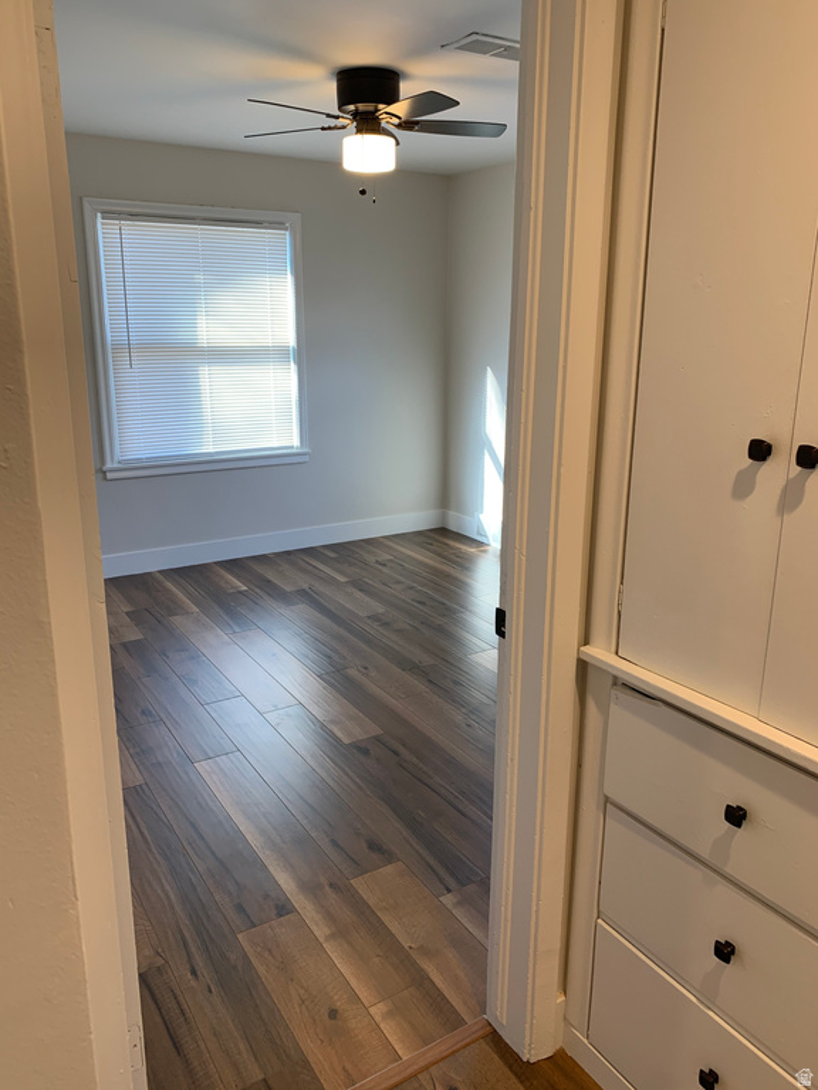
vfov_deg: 67.3
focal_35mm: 26
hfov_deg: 53.1
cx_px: 409
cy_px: 545
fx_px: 819
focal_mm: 4.25
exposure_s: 1/60
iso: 64
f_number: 1.8
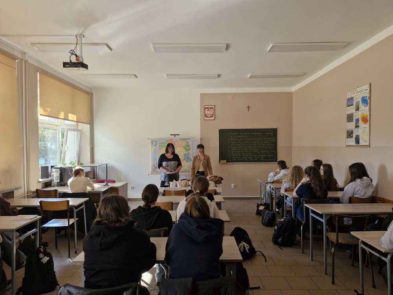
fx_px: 261
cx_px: 196
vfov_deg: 58.9
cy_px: 148
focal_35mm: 23
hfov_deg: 73.9
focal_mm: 5.54
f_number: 1.8
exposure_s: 1/100
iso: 160
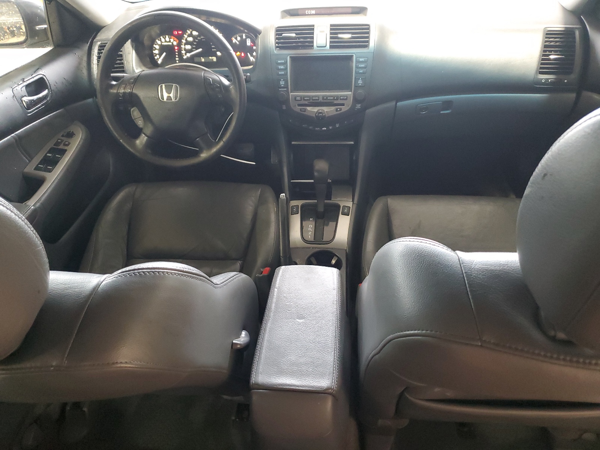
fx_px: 451
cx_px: 300
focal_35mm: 26
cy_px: 225
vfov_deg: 53.1
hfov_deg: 67.3
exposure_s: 1/20
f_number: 1.5
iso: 310
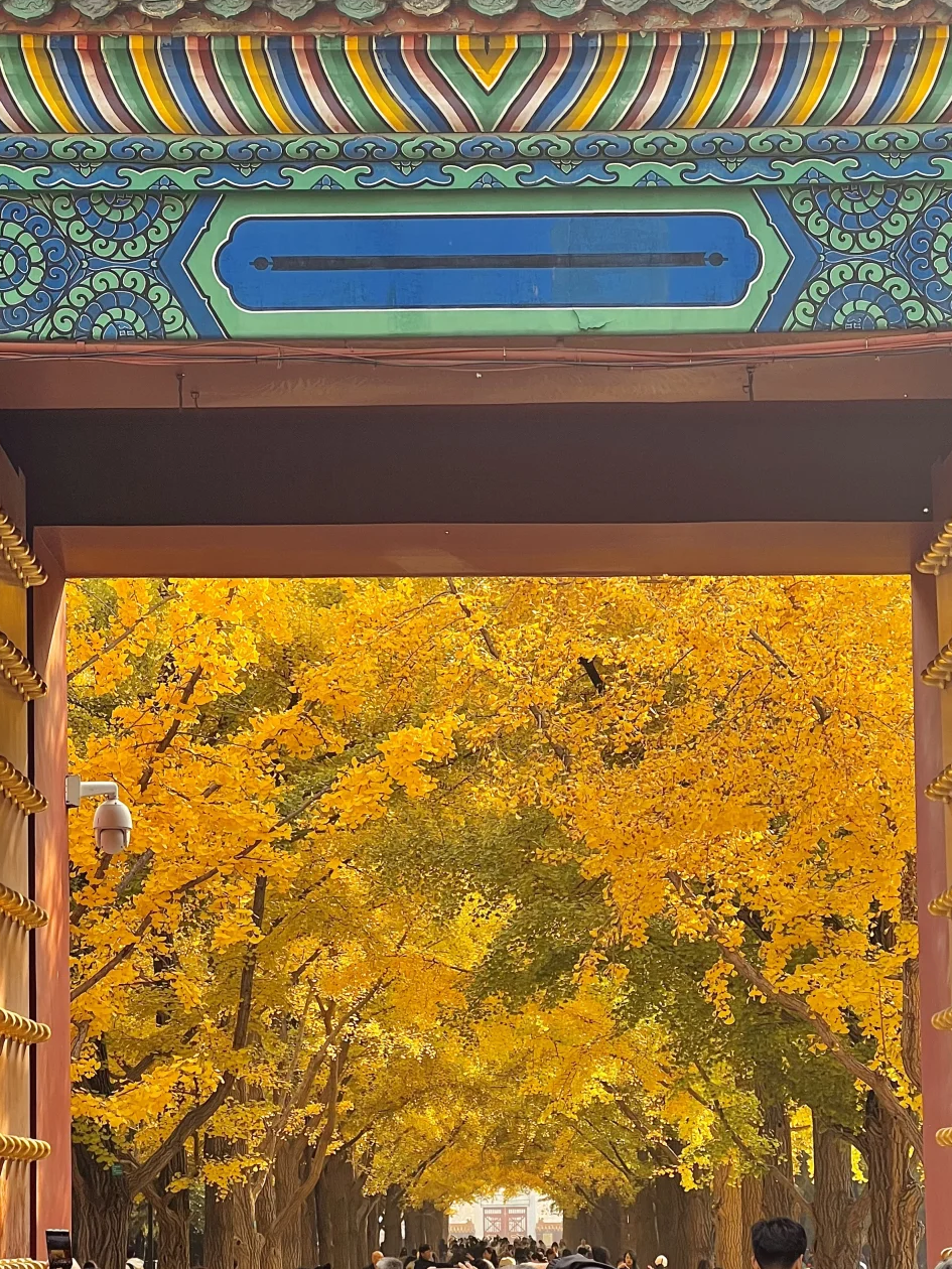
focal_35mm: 88
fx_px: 3227
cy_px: 689
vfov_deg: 22.2
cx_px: 463
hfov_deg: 16.8
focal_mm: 9
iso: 32
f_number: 2.8
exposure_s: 1/116
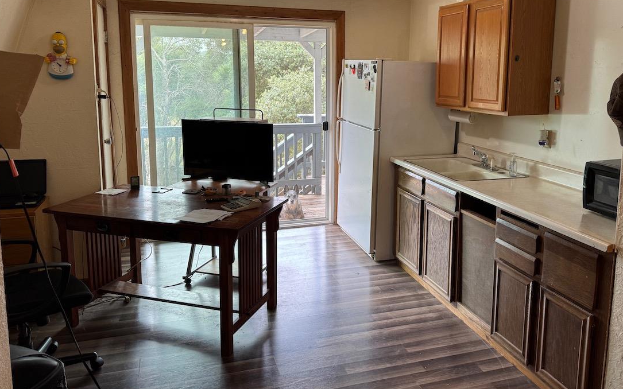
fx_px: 509
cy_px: 147
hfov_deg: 62.8
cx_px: 341
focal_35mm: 30
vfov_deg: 41.5
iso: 125
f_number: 1.78
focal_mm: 6.76
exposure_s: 1/120
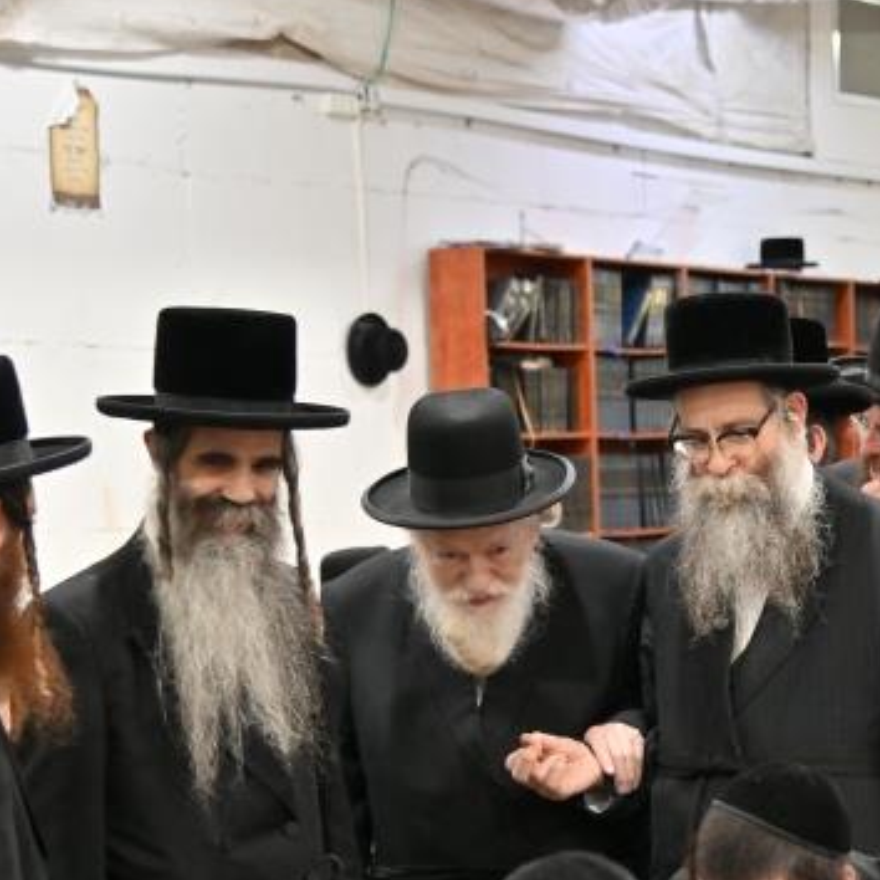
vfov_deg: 14.1
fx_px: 3538
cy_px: 660
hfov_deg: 14.2
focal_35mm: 123
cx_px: 589
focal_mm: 50
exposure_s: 1/125
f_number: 4
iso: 800
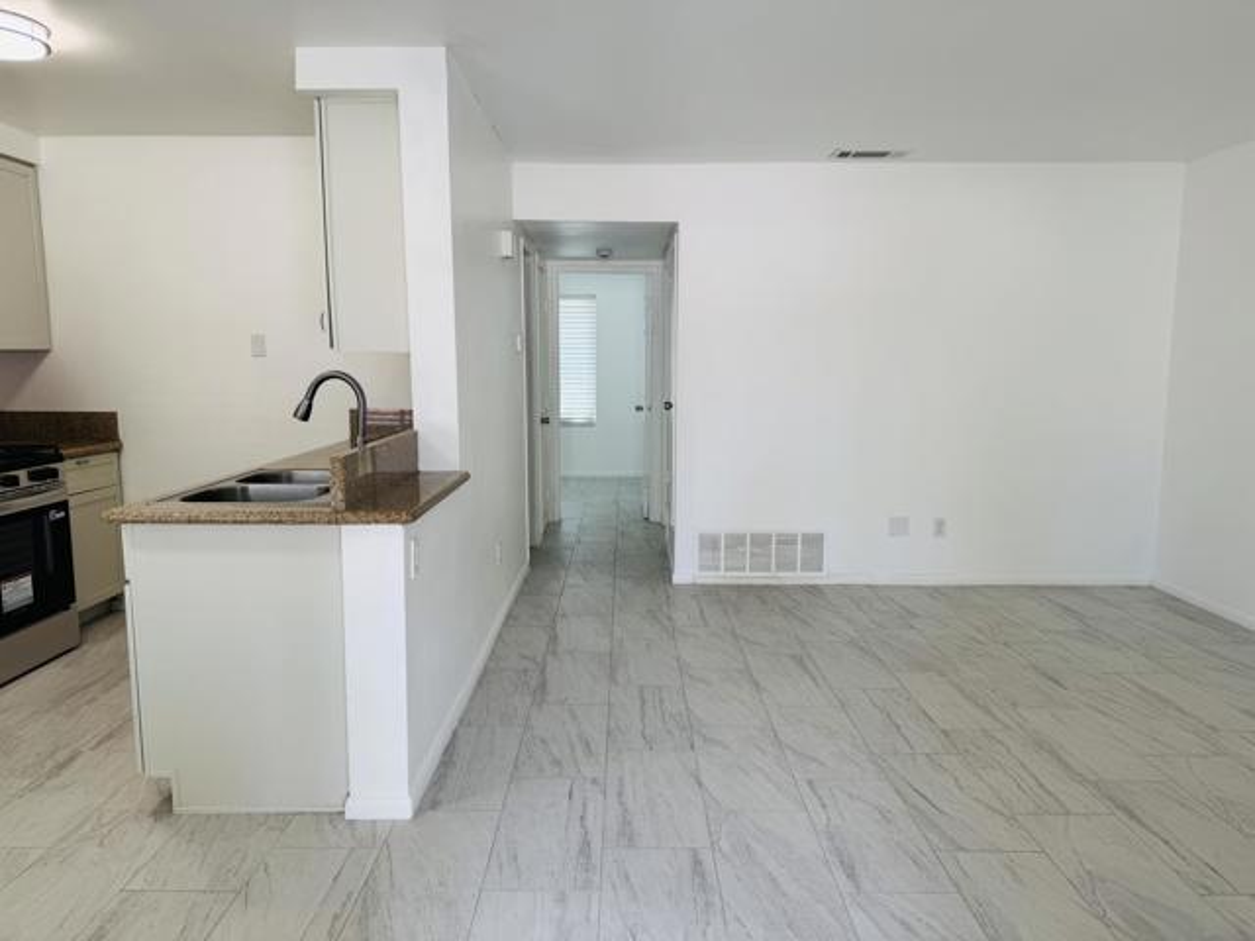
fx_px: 870
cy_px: 470
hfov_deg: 71.6
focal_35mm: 24
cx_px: 628
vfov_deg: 56.8
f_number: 1.78
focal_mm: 6.76
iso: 80
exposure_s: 1/120
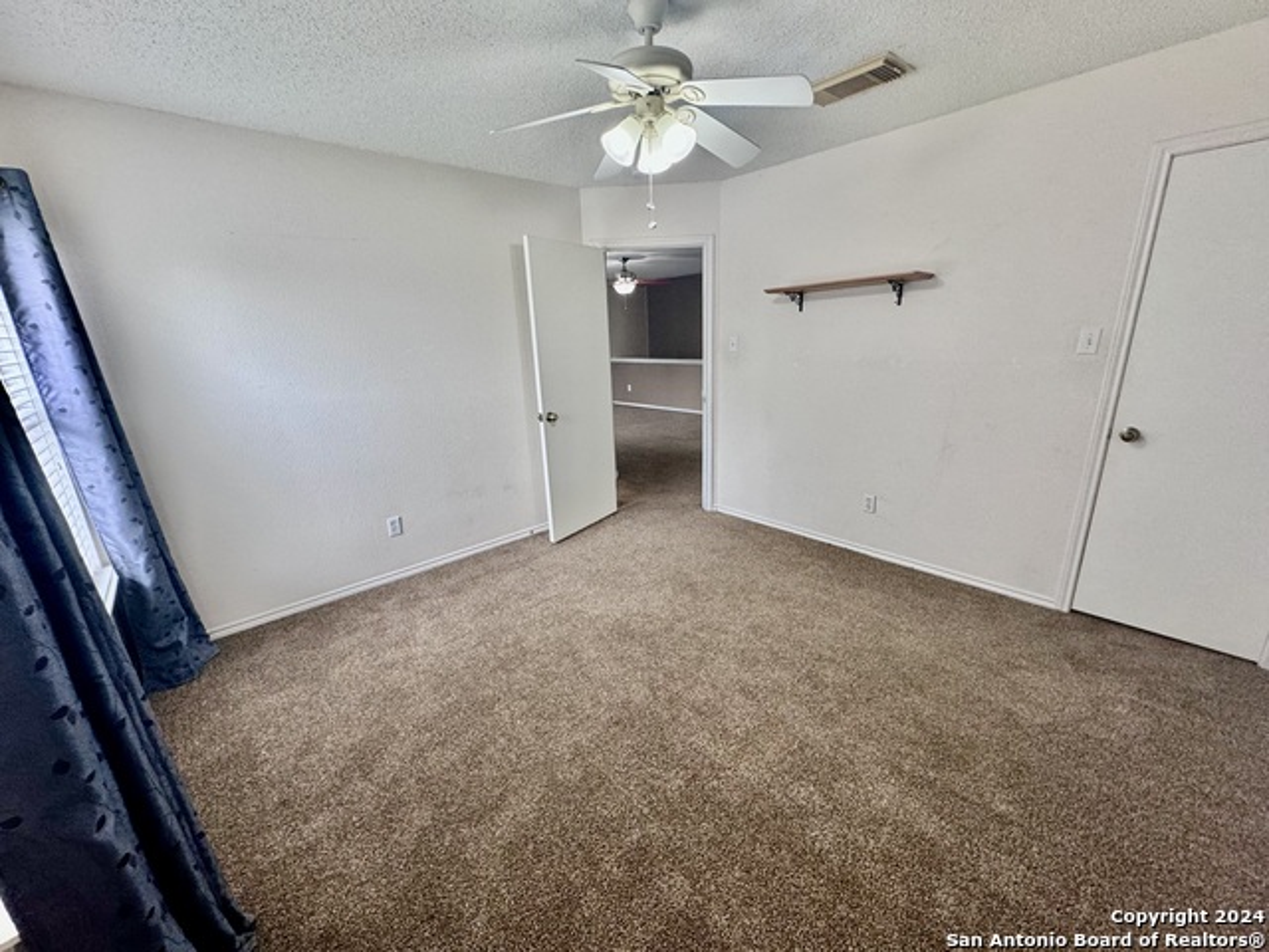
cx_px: 634
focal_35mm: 14
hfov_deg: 102.1
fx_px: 513
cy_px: 476
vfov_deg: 85.7
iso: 200
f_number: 2.2
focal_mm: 2.22
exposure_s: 1/120
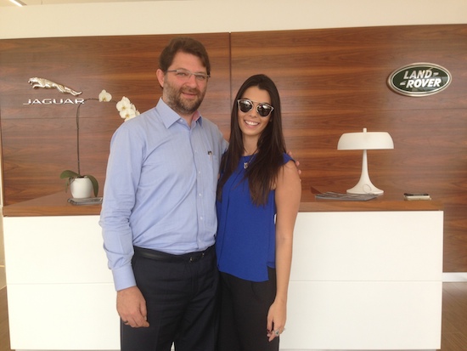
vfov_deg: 43.0
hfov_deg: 55.3
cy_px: 176
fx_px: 445
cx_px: 234
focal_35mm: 33
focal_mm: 4.12
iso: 50
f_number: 2.4
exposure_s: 1/136
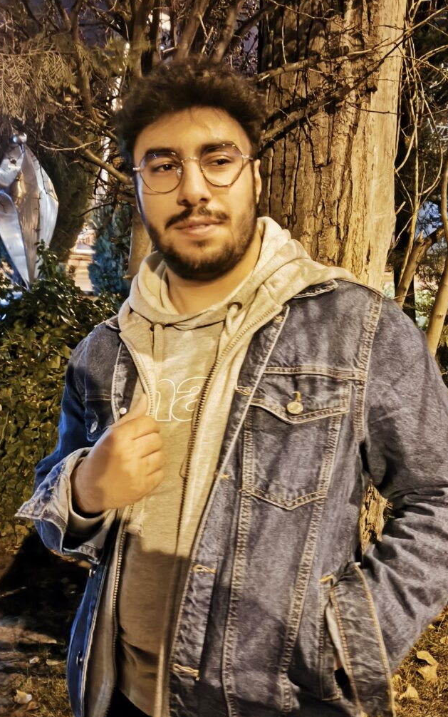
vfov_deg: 48.2
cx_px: 220
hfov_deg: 31.3
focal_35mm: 41
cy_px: 362
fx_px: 801
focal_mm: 4.71
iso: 2500
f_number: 1.7
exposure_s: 1/10
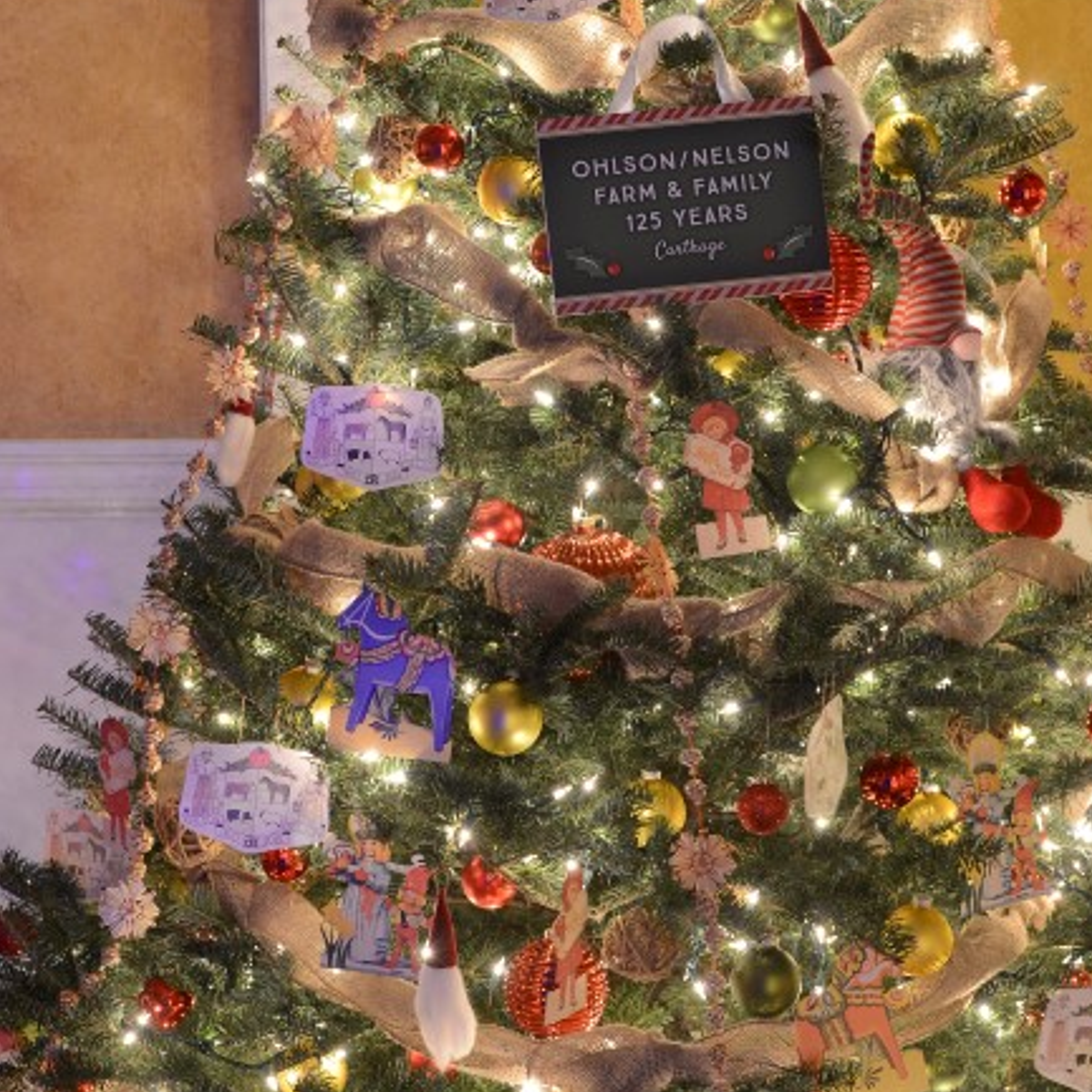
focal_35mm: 70
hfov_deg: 24.6
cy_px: 565
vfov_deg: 24.7
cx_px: 643
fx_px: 2498
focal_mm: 31
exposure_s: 1/1.3
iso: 200
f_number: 4.5
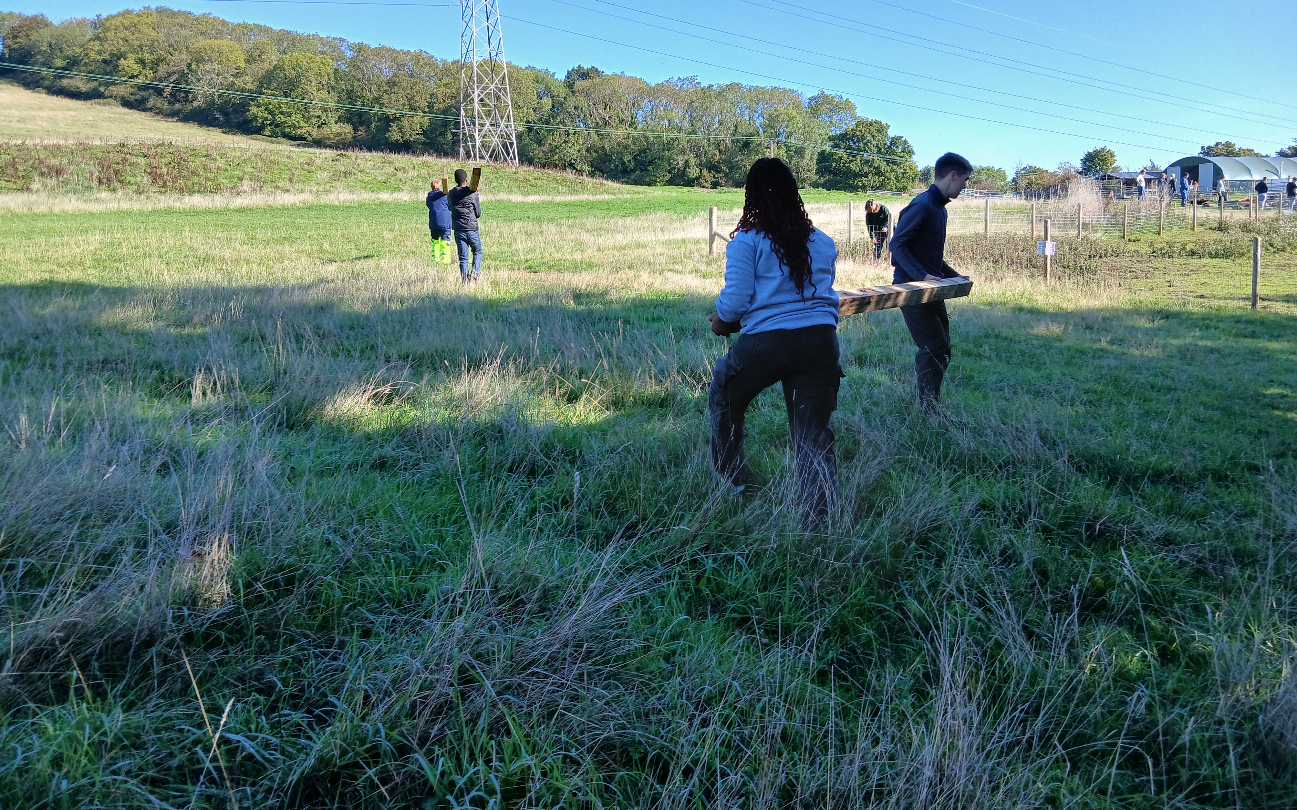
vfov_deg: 44.4
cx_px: 651
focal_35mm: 28
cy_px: 341
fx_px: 990
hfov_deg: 66.5
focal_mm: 3.98
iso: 20
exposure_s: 1/236
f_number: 1.8
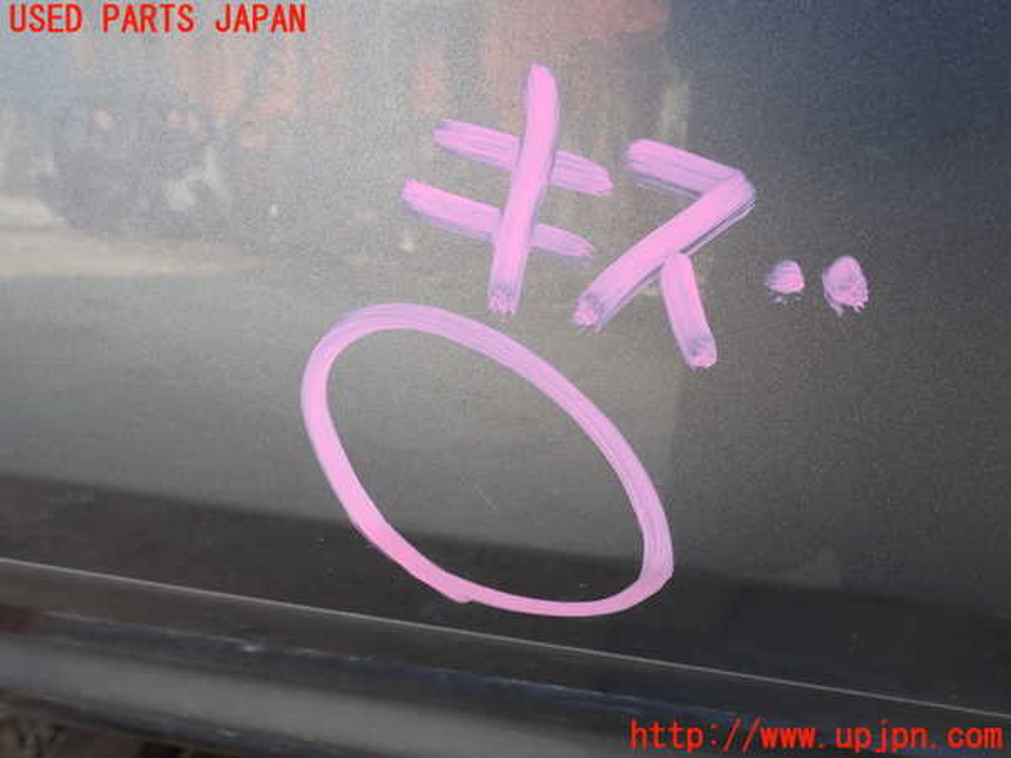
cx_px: 506
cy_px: 379
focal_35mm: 30
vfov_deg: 46.8
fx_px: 876
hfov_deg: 60.0
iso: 100
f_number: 3.2
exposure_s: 1/100
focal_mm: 5.4
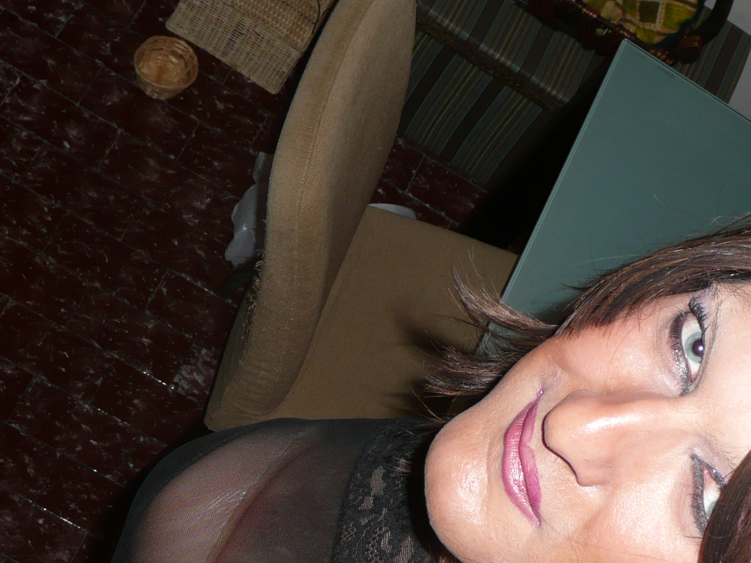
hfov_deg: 29.8
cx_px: 330
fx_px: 1410
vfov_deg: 22.2
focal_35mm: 65
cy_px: 487
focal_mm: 5.8
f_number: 3.7
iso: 100
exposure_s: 1/30
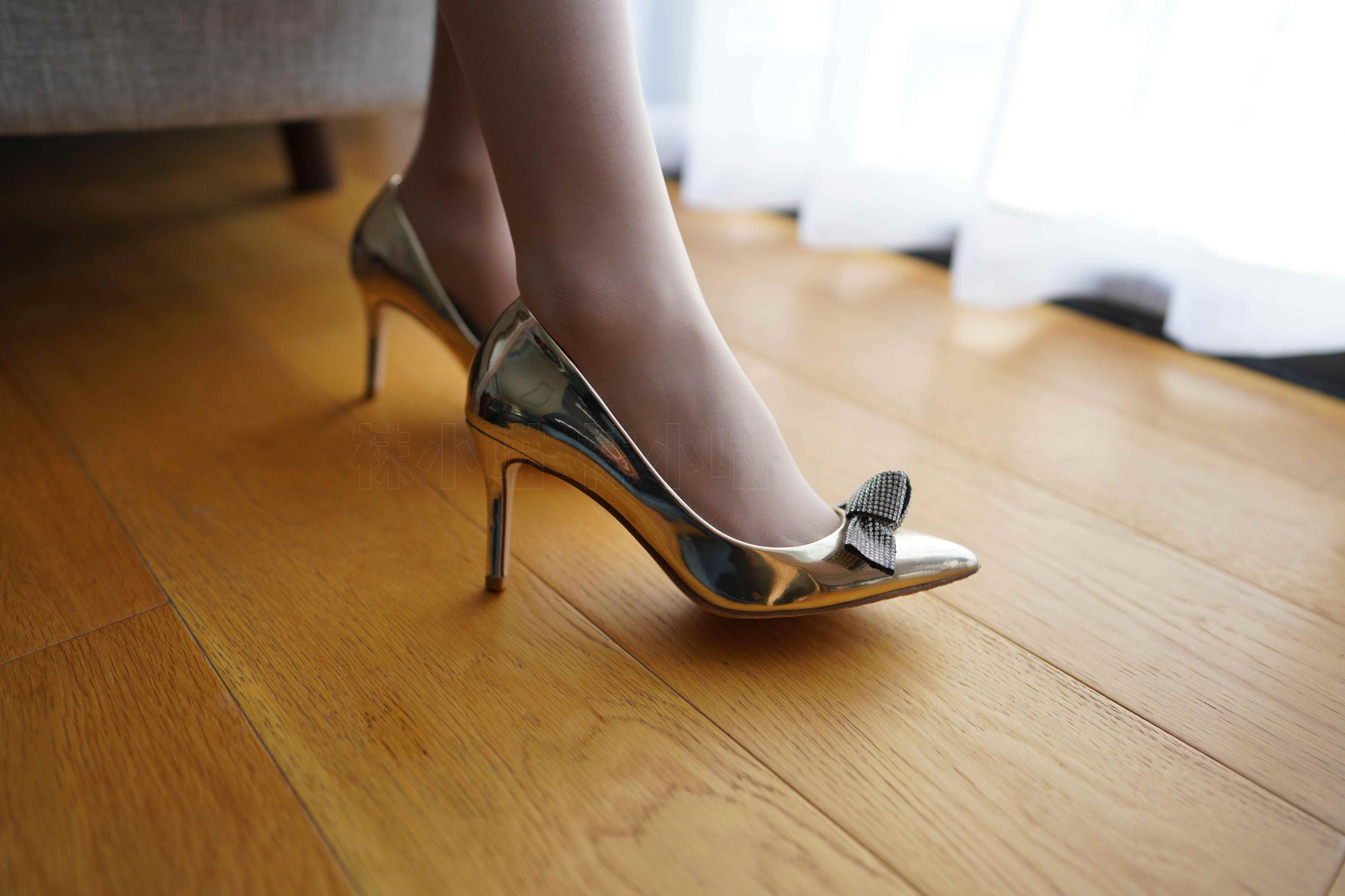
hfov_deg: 73.7
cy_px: 448
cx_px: 672
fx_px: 897
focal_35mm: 24
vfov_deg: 53.1
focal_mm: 24
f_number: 1.8
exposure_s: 1/1250
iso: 640
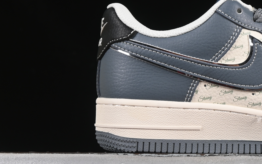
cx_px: 265
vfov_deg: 8.4
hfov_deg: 13.2
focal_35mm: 156
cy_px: 43
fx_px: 1114
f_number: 7.1
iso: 160
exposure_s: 1/80
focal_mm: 50
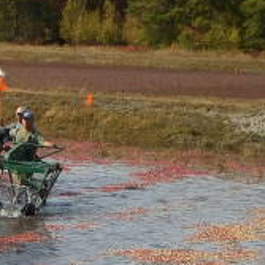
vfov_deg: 11.0
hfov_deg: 10.6
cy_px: 258
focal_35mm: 157
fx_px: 1360
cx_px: -182
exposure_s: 1/1000
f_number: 3.7
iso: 125
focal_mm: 5.9
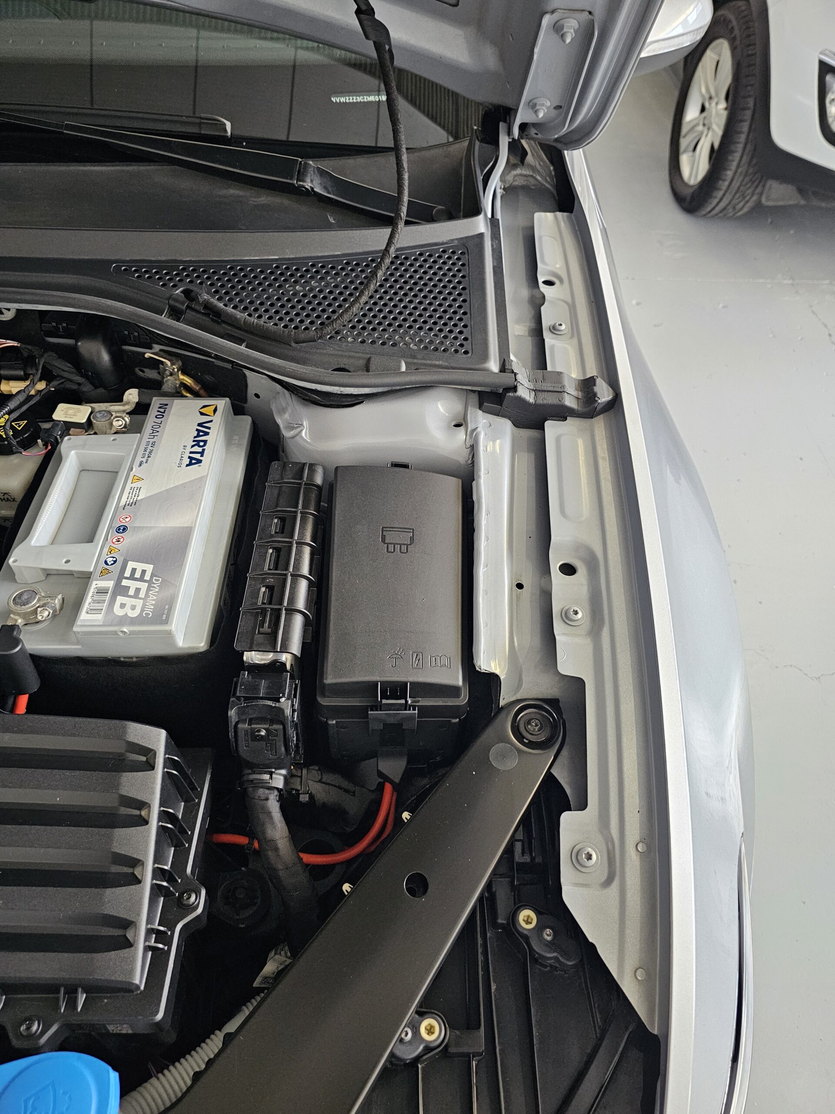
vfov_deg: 73.9
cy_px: 557
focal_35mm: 23
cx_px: 418
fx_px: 740
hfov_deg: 58.9
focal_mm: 6.3
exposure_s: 1/120
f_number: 1.7
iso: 640
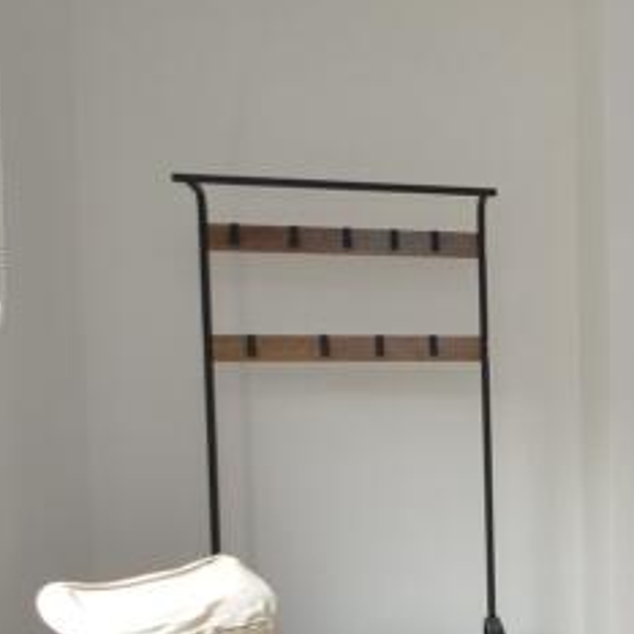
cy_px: 482
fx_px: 1160
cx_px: 1023
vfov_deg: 30.0
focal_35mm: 56
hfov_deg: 22.9
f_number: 5.6
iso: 360
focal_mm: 10
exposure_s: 1/125
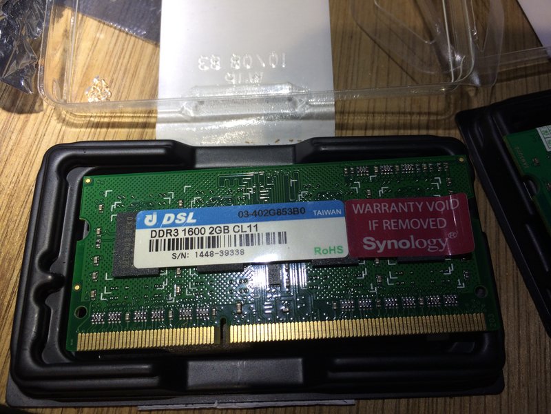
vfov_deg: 48.2
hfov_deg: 61.7
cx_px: 276
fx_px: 462
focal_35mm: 29
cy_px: 207
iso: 32
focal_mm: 4.15
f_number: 2.2
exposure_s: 1/129
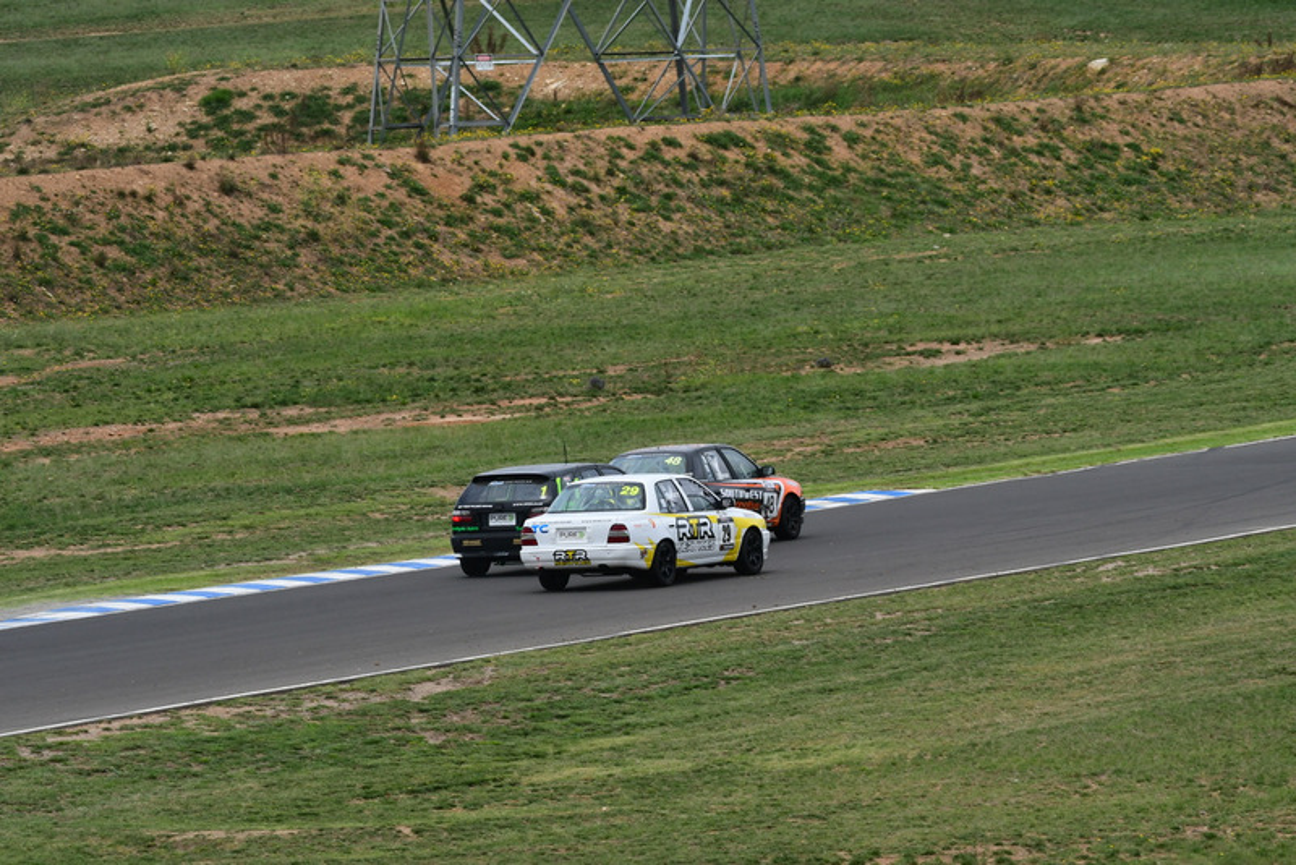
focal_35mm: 450
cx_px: 648
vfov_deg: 3.1
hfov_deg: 4.6
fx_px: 16205
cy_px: 432
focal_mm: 300
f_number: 11
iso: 400
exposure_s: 1/640
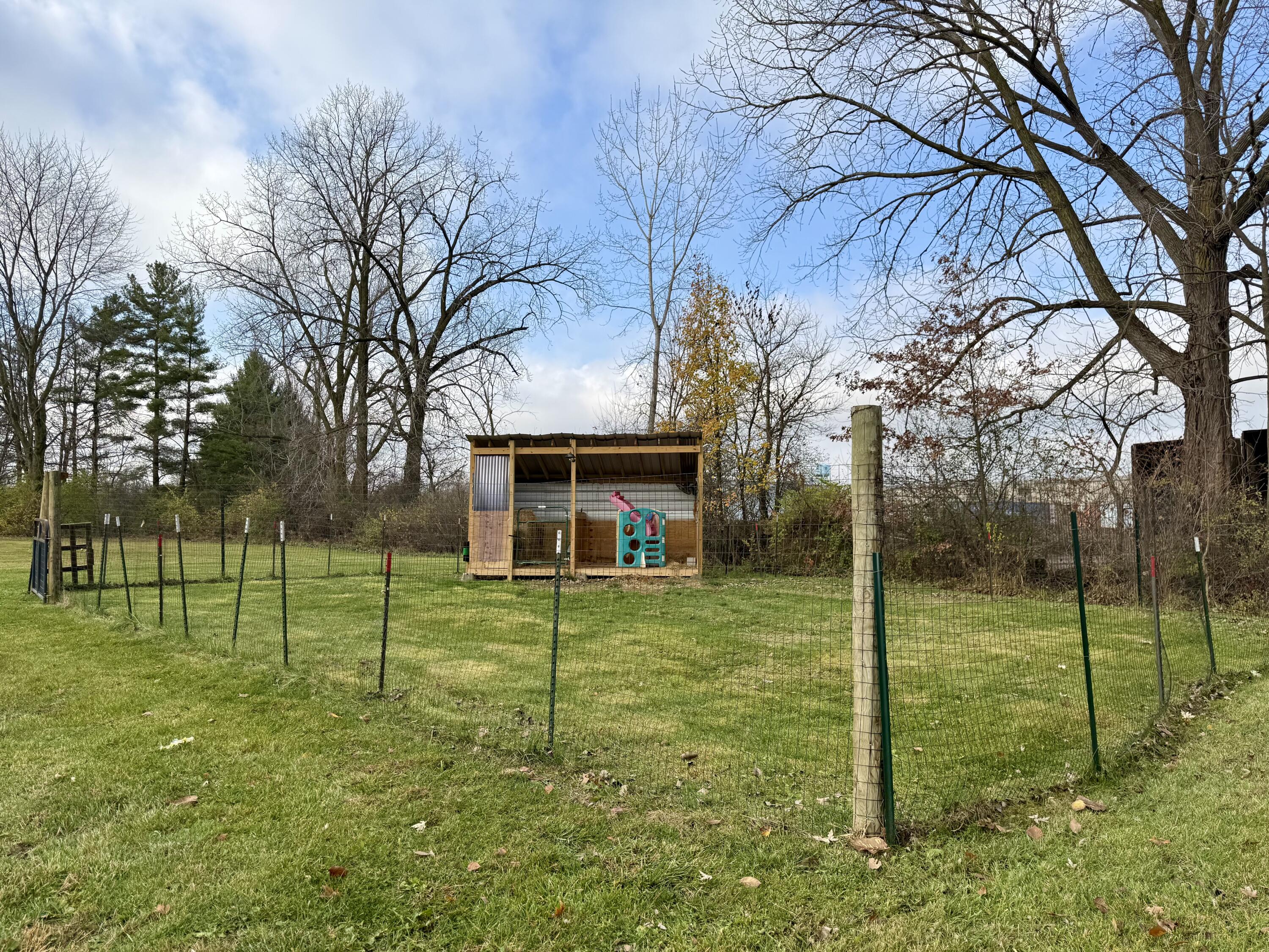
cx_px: 634
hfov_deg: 71.6
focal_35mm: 24
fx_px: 880
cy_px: 476
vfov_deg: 56.8
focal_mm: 6.76
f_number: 1.78
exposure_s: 1/2703
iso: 80
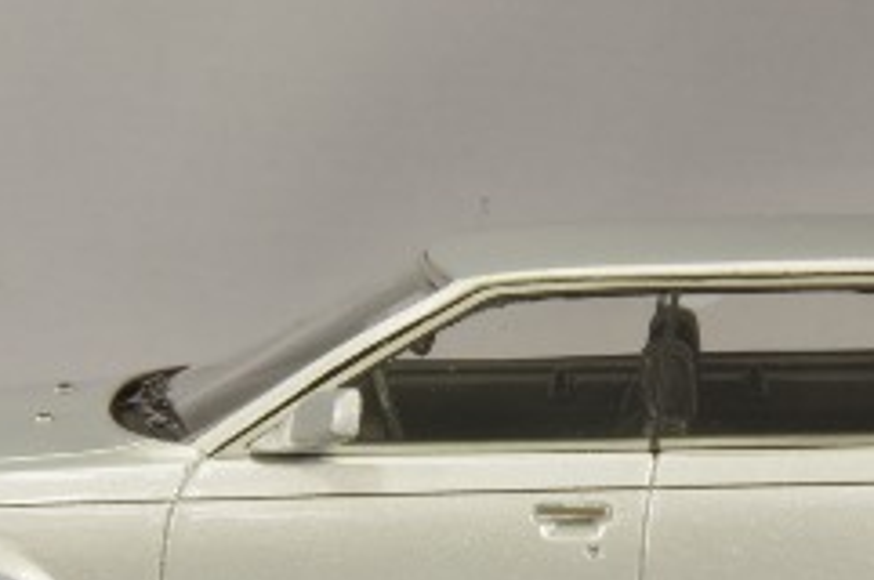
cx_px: 548
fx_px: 7225
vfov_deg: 4.6
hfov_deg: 6.9
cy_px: 498
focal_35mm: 298
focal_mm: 75
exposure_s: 1/1.67
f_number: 32
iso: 400
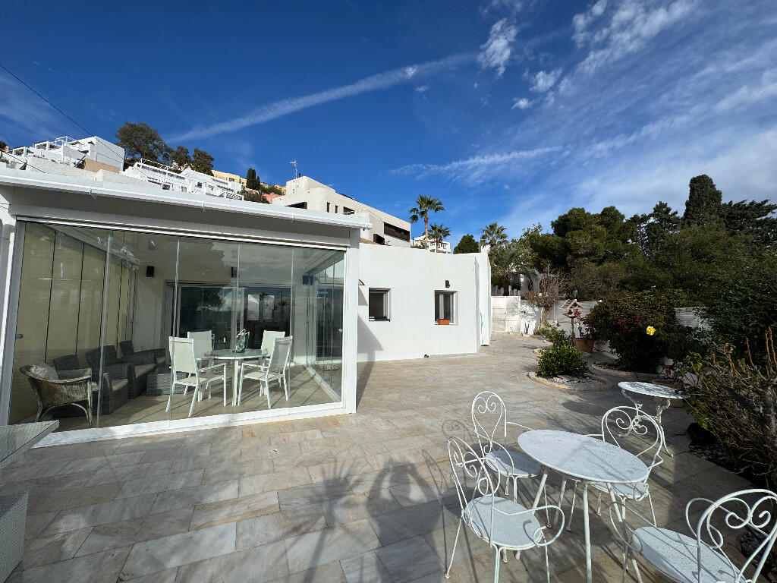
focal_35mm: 14
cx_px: 388
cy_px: 292
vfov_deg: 85.7
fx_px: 314
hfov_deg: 102.1
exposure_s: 1/3717
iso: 40
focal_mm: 2.22
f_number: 2.2
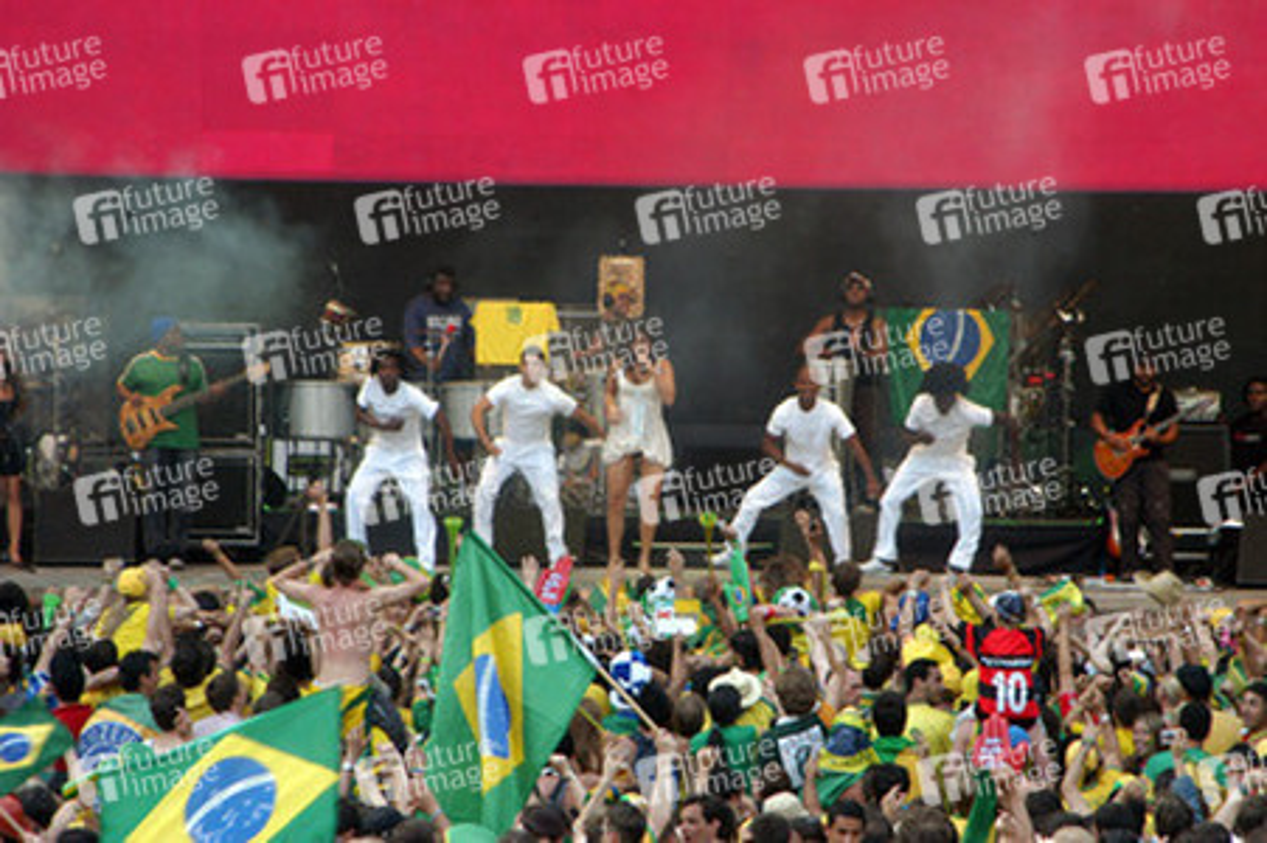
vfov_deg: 7.6
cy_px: 422
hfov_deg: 11.4
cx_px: 634
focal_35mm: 180
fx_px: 6330
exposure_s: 1/100
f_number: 5.6
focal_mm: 120
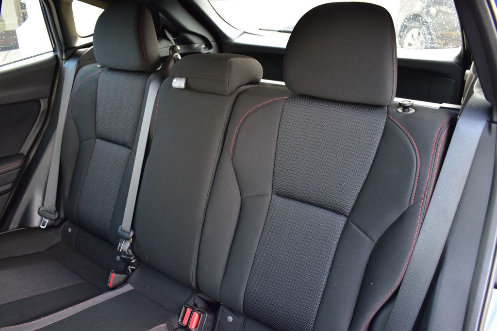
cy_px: 166
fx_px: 414
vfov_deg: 43.6
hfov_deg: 61.9
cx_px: 248
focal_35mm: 30
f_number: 6.3
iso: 500
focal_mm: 20
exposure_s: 1/15
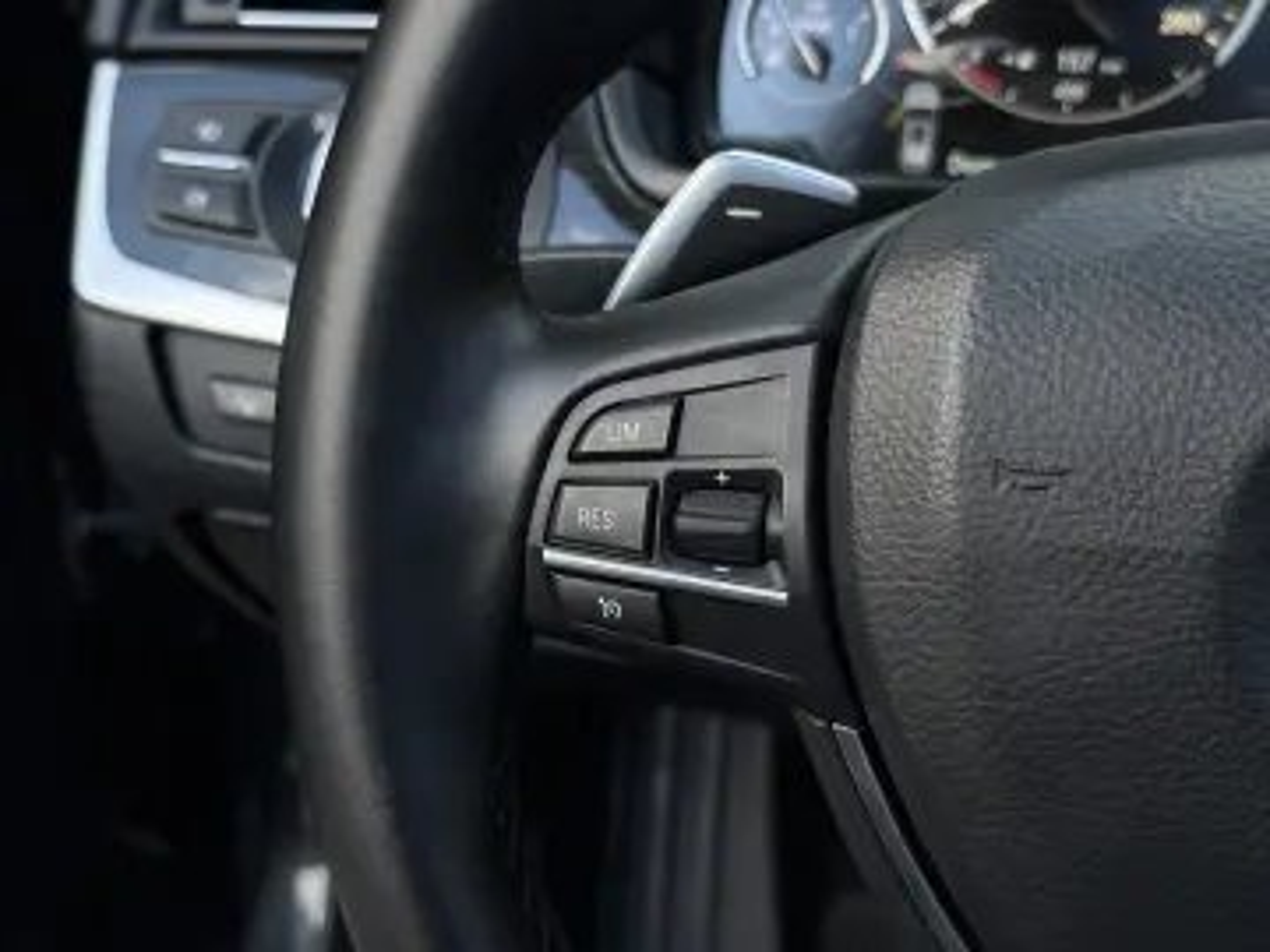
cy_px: 476
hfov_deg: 39.7
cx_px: 635
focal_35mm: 48
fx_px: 1761
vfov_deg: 30.3
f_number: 1.78
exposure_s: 1/185
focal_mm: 6.76
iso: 80
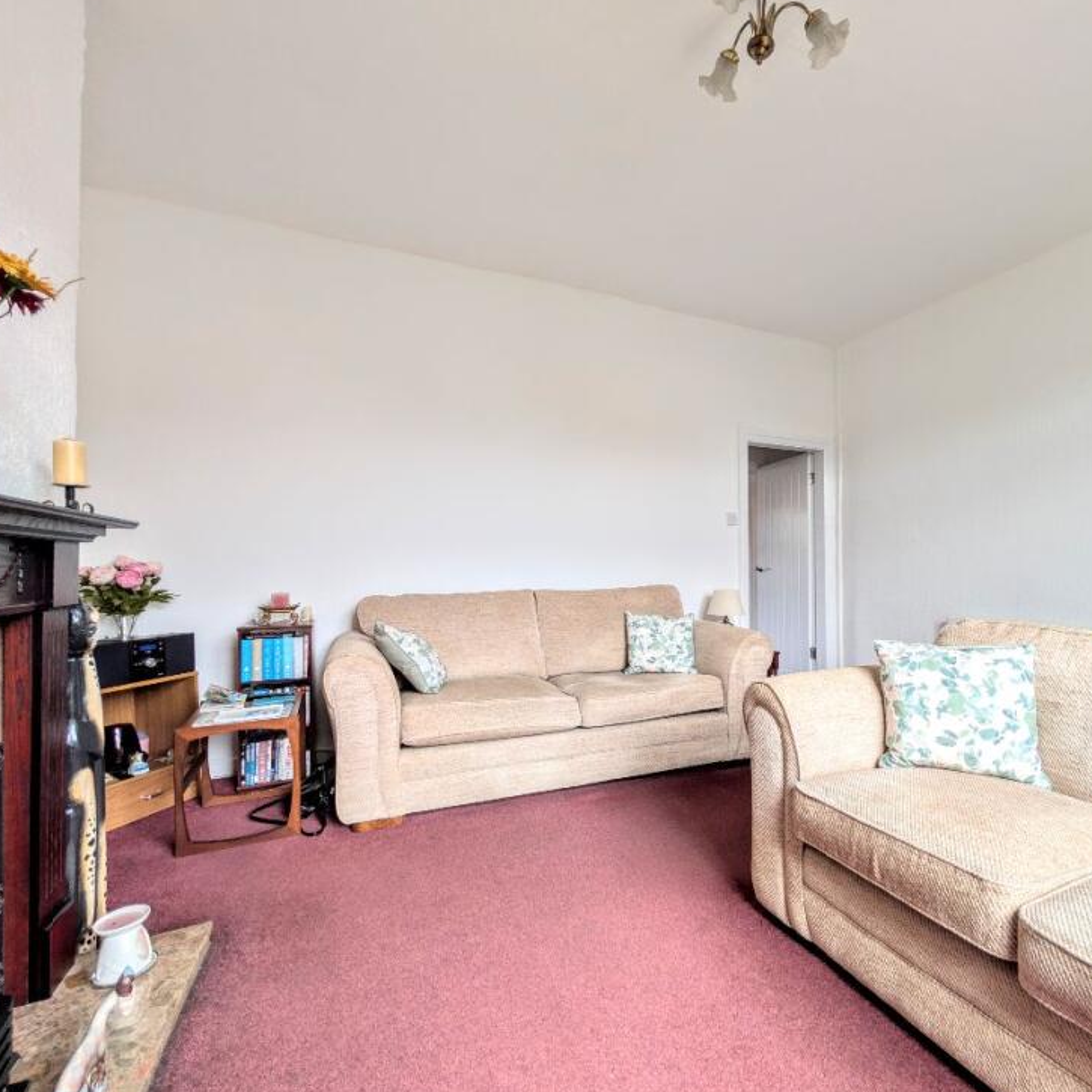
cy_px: 557
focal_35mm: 15
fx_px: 535
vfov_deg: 91.1
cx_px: 631
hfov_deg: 90.4
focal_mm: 2.02
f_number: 1.7
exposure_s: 1/34.4
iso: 58
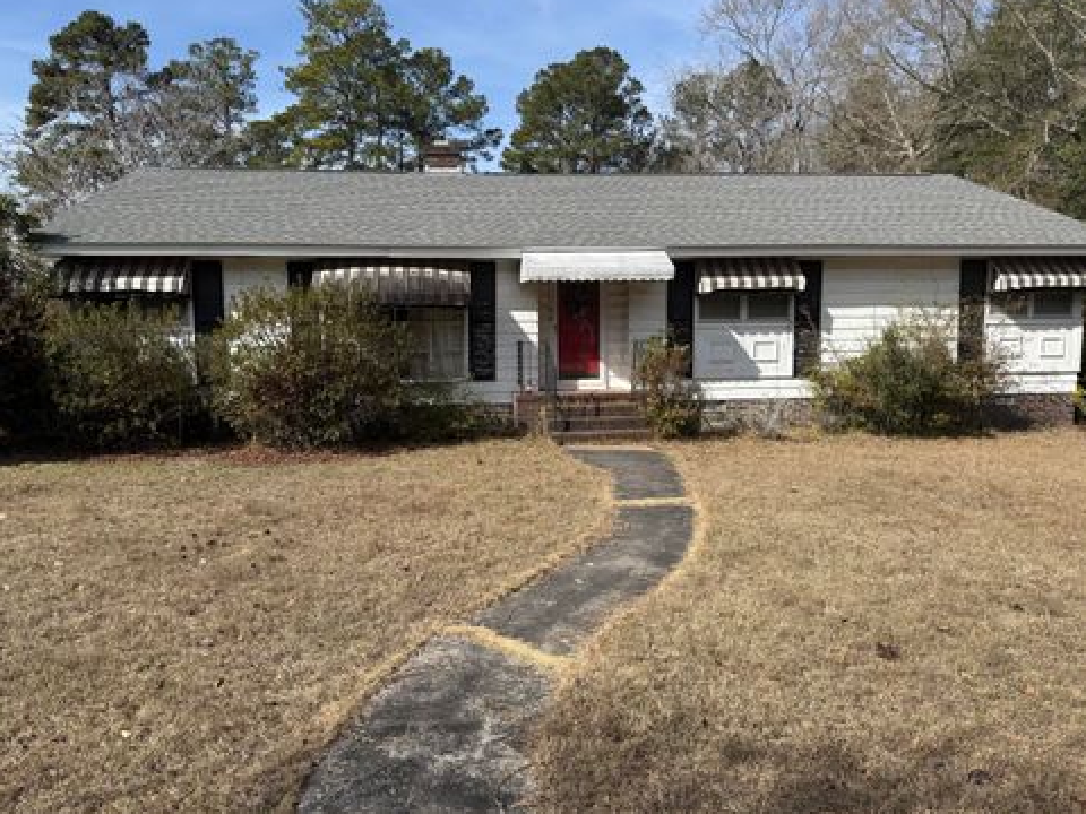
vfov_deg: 54.9
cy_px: 399
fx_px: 784
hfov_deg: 69.4
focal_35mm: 25
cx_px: 525
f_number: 1.78
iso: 80
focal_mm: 6.76
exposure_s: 1/3759
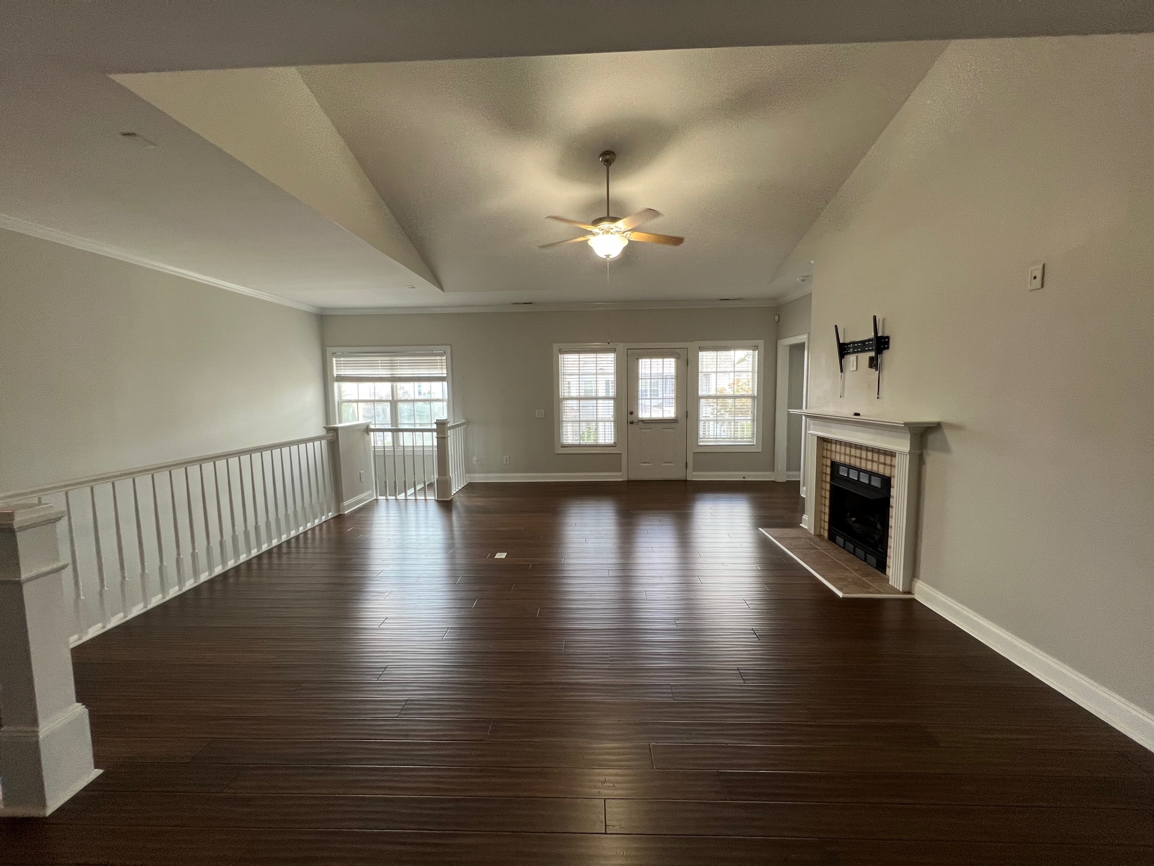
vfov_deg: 89.9
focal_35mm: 13
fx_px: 433
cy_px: 433
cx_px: 577
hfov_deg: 106.2
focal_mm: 1.57
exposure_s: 1/120
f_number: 1.8
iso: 125
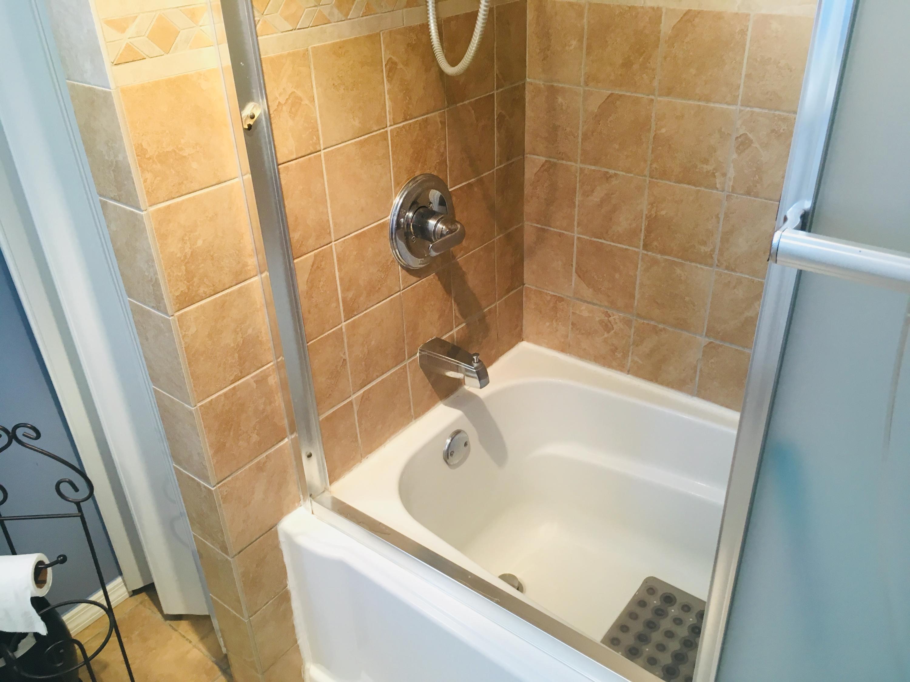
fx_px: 762
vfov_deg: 48.2
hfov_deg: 61.7
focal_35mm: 29
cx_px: 455
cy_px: 341
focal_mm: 4.15
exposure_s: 1/30
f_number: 2.2
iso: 50
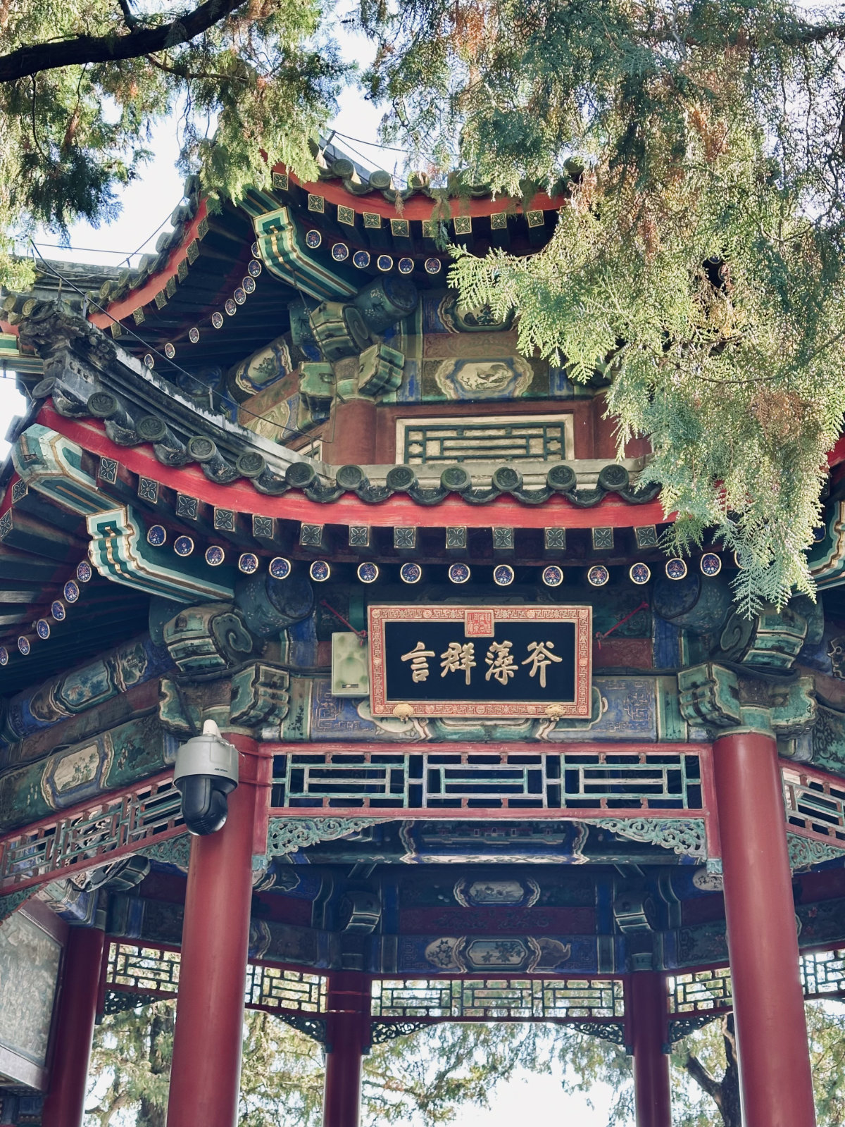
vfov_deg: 39.7
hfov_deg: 30.3
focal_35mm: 48
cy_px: 564
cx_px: 422
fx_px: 1562
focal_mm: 6.9
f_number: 1.8
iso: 80
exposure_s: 1/171
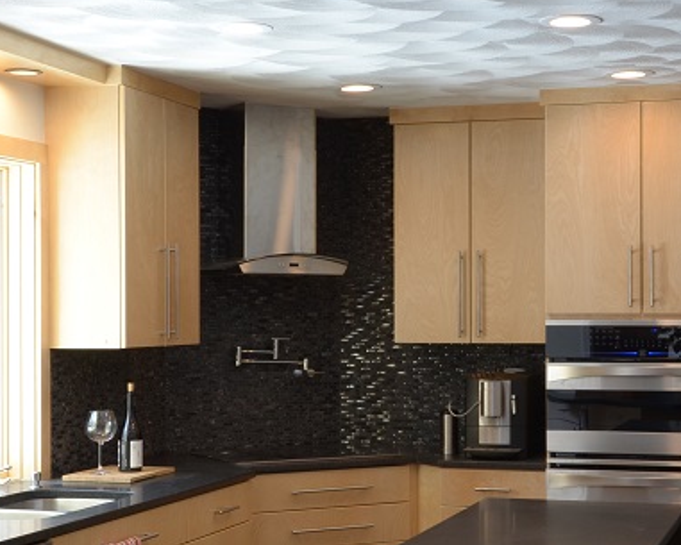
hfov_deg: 26.0
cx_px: 381
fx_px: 1472
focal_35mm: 73
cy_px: 295
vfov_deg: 21.0
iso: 200
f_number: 11
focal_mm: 22
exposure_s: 1/13
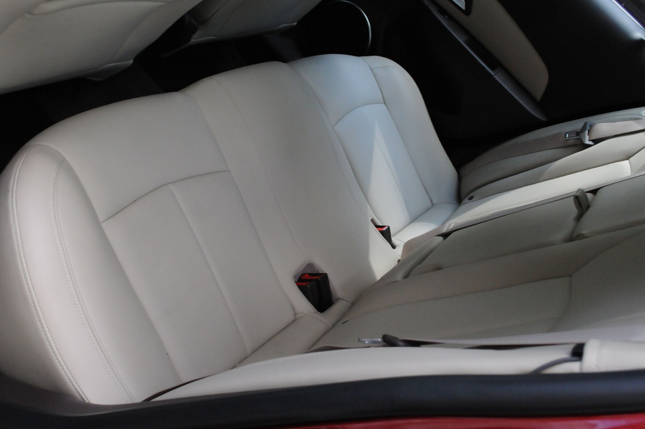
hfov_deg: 45.5
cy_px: 220
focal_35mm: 43
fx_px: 770
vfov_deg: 31.1
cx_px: 326
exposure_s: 1/400
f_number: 5.6
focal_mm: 26
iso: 2000
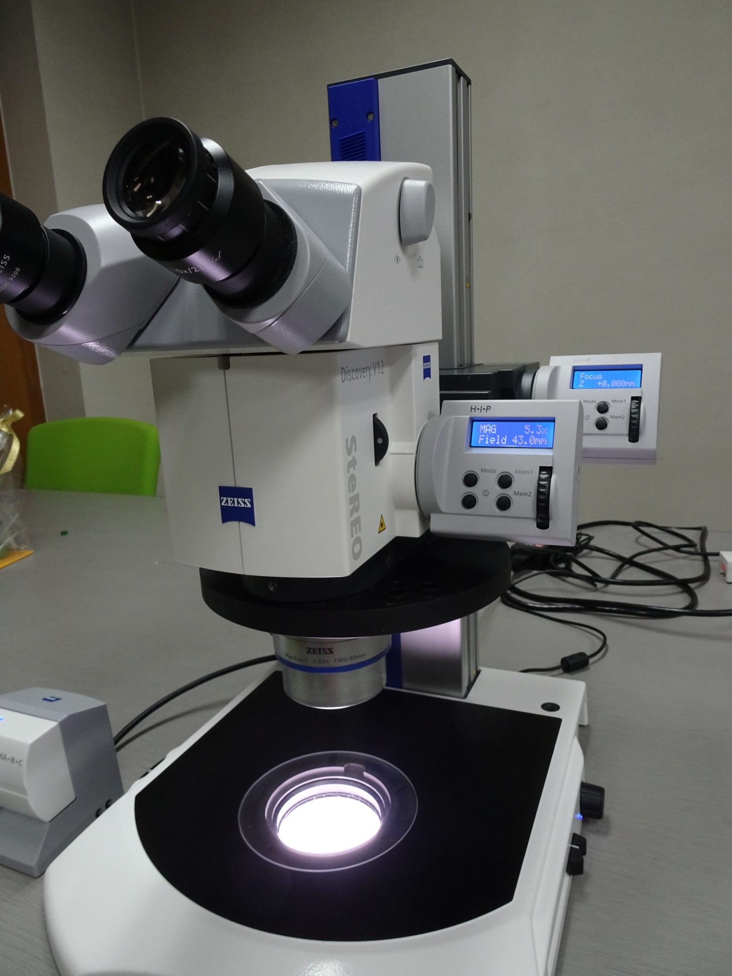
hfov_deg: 56.8
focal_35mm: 24
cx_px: 366
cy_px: 488
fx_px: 677
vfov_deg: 71.6
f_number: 3.5
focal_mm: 4.1
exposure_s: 1/30
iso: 200
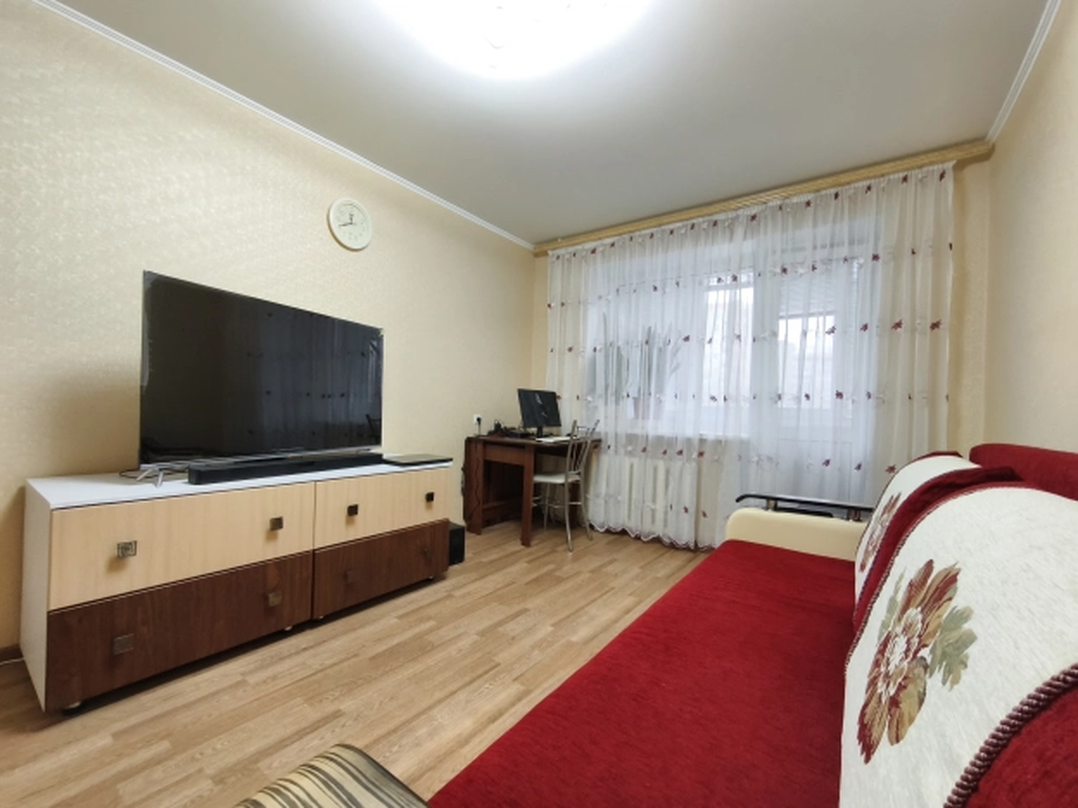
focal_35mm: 15
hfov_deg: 98.2
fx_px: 467
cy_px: 404
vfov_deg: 81.7
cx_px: 539
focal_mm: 1.91
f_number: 2.2
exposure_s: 1/33.3
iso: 200
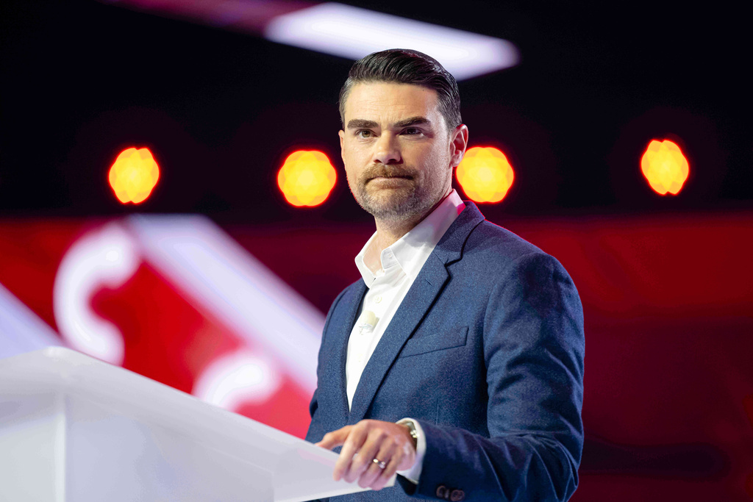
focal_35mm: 200
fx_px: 4184
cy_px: 251
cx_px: 376
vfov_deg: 6.9
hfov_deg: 10.3
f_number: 2.8
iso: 2000
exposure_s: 1/500
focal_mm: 200
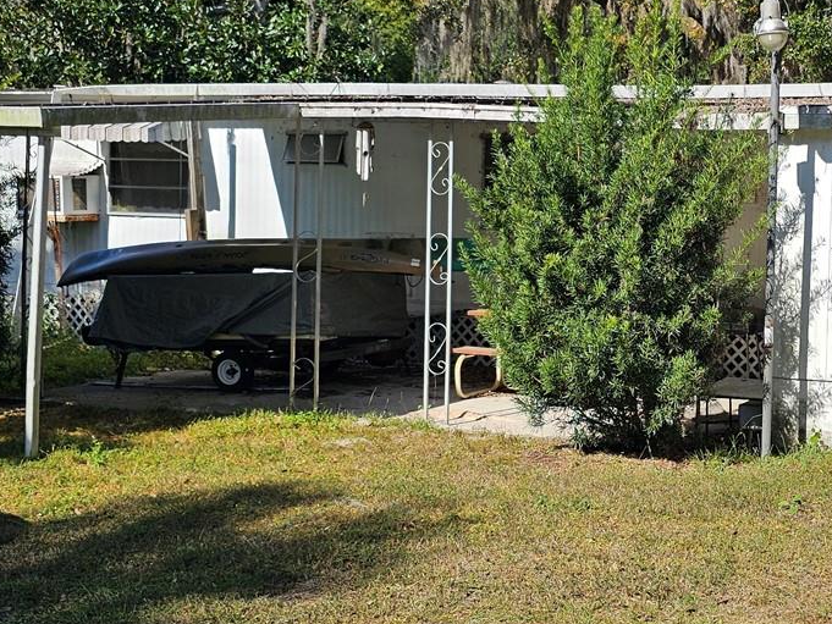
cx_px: 762
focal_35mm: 54
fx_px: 1298
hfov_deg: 33.5
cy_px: 270
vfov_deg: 27.0
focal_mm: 6.3
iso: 10
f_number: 1.7
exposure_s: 1/767
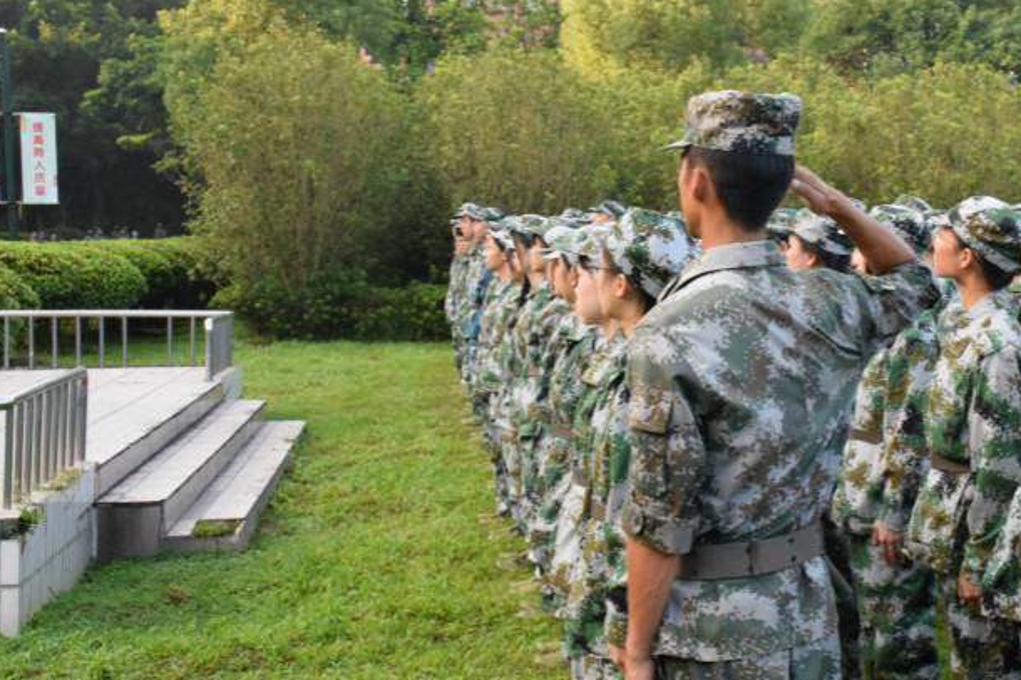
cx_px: 747
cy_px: 282
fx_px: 1693
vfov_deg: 22.7
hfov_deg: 33.0
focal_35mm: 60
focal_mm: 27
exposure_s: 1/400
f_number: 10
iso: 4000
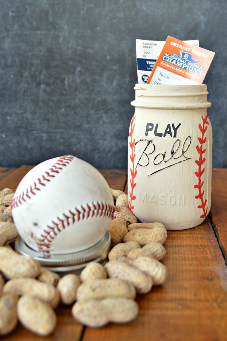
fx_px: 256
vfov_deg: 67.4
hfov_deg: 47.8
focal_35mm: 27
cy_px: 170
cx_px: 114
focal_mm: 18
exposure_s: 1/50
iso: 100
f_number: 3.5
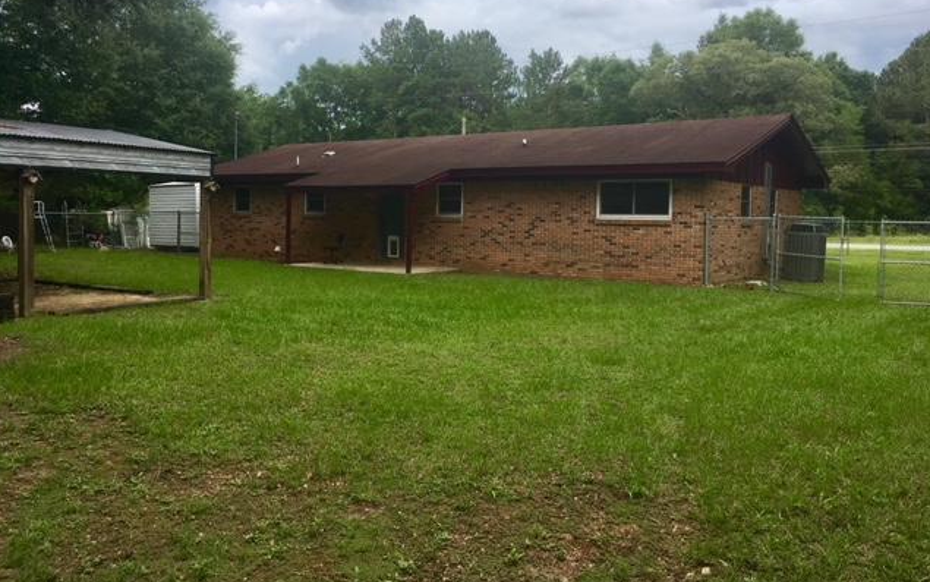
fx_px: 786
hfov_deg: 61.2
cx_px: 464
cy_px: 237
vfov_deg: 40.5
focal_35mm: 31
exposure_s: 1/569
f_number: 2.2
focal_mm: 4.15
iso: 25
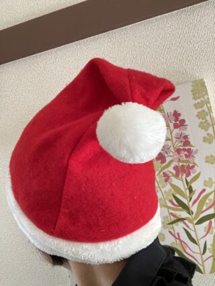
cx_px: 108
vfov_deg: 56.8
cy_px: 143
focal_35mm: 32
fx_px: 265
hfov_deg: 44.2
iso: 400
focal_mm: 2.87
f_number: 2.2
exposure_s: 1/30
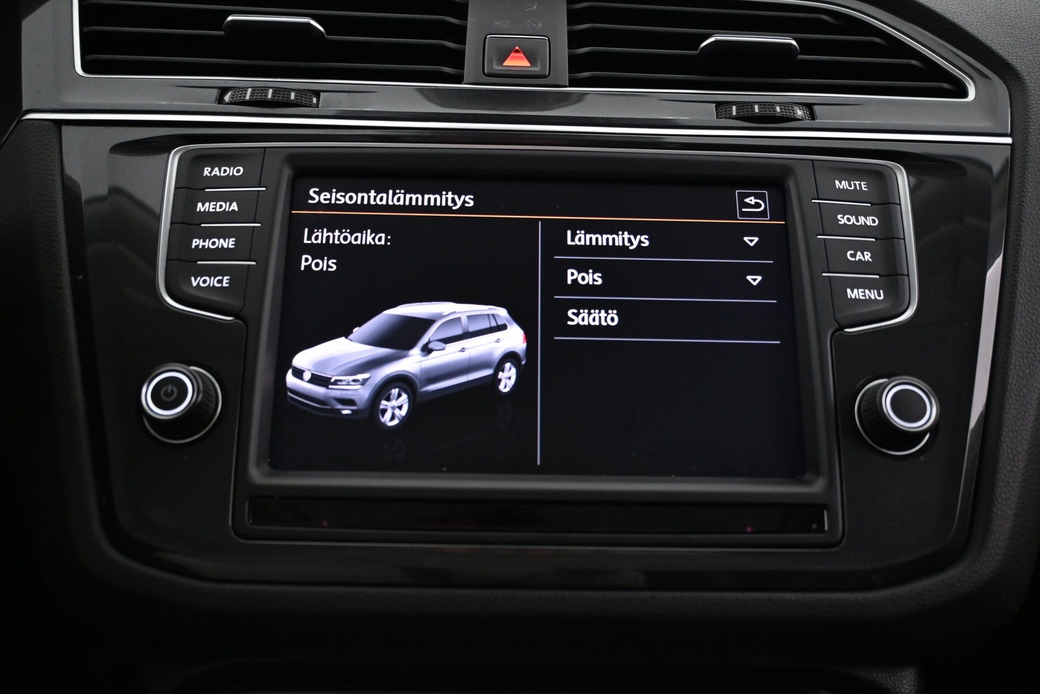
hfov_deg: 61.9
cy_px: 347
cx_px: 520
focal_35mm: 30
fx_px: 867
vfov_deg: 43.6
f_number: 3.8
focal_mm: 20
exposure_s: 1/25
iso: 1600
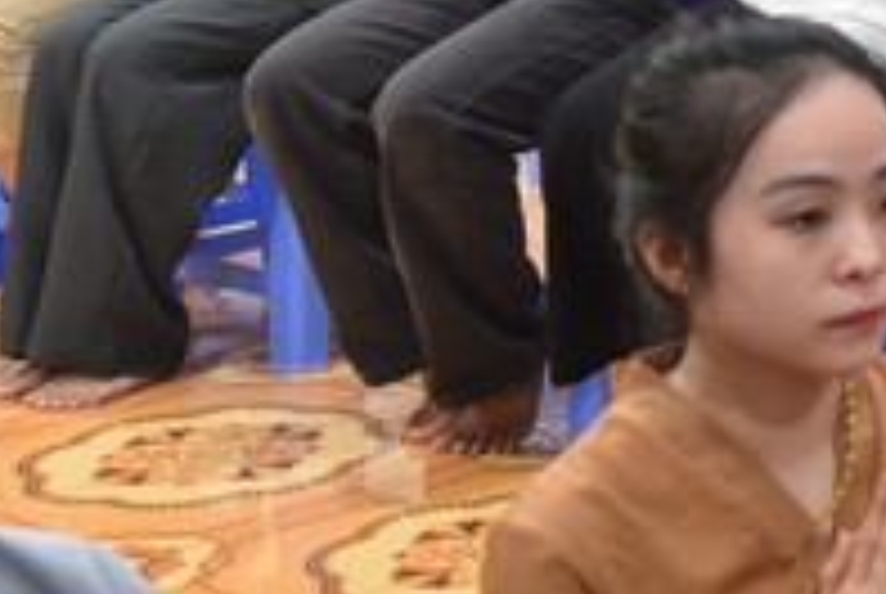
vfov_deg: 10.2
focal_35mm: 132
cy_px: -225
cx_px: 1358
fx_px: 3253
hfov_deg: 14.4
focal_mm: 40
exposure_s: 1/60
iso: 800
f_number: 4
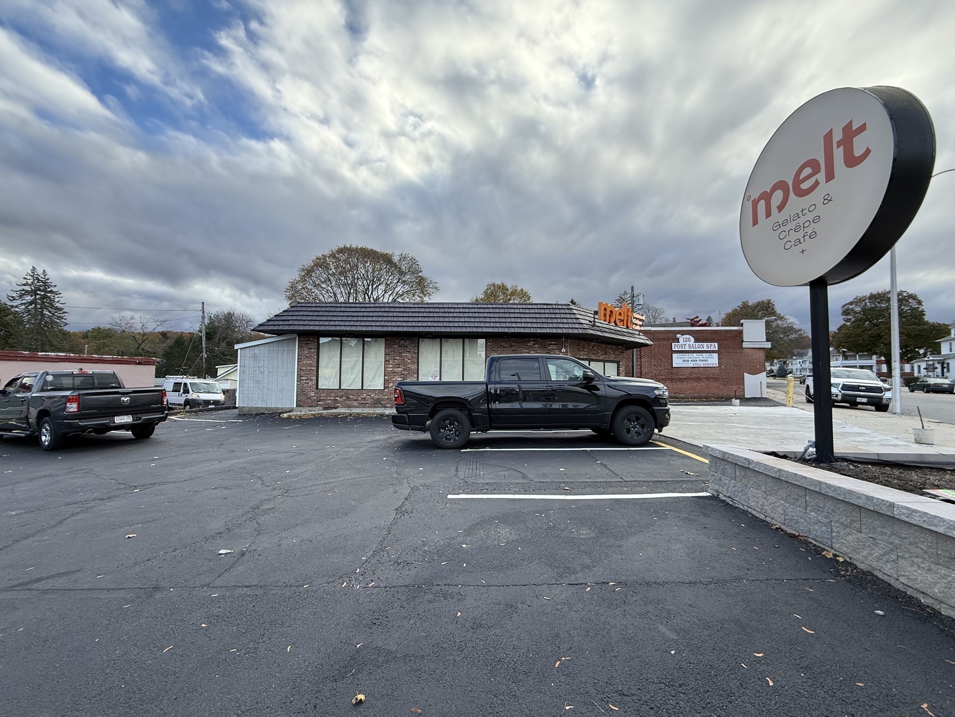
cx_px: 478
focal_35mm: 14
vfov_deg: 85.7
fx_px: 386
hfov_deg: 102.1
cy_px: 358
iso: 50
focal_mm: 2.22
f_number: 2.2
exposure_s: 1/442
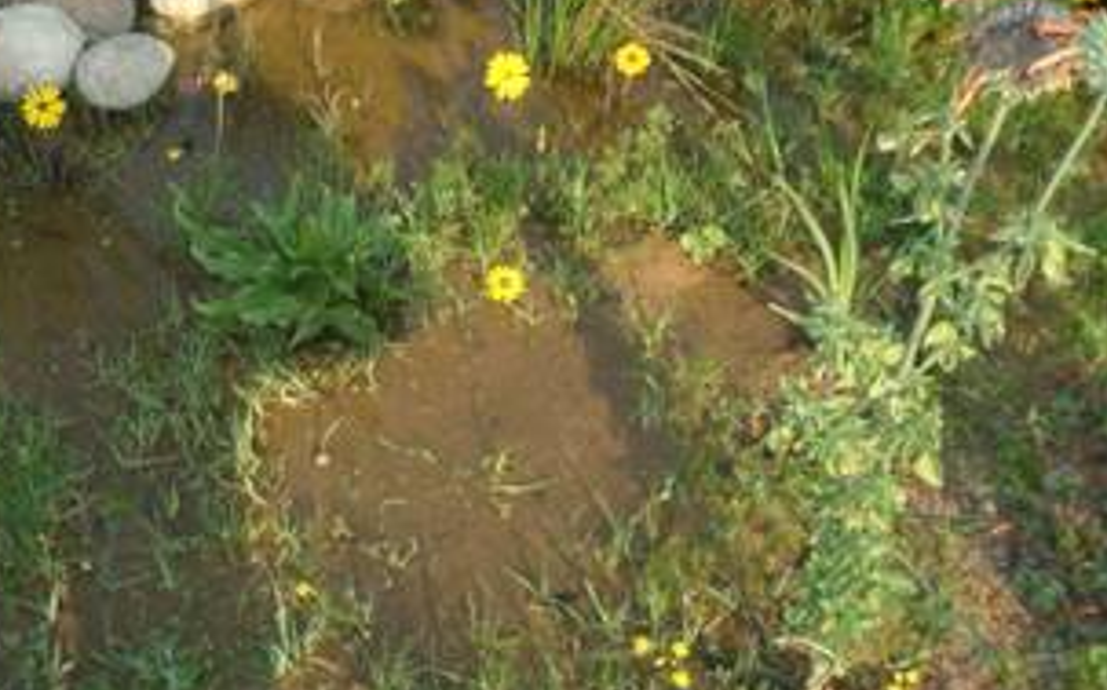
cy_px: 256
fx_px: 1266
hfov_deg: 47.1
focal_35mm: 42
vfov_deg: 30.4
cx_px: 471
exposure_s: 1/750
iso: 100
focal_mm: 4.5
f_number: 2.5
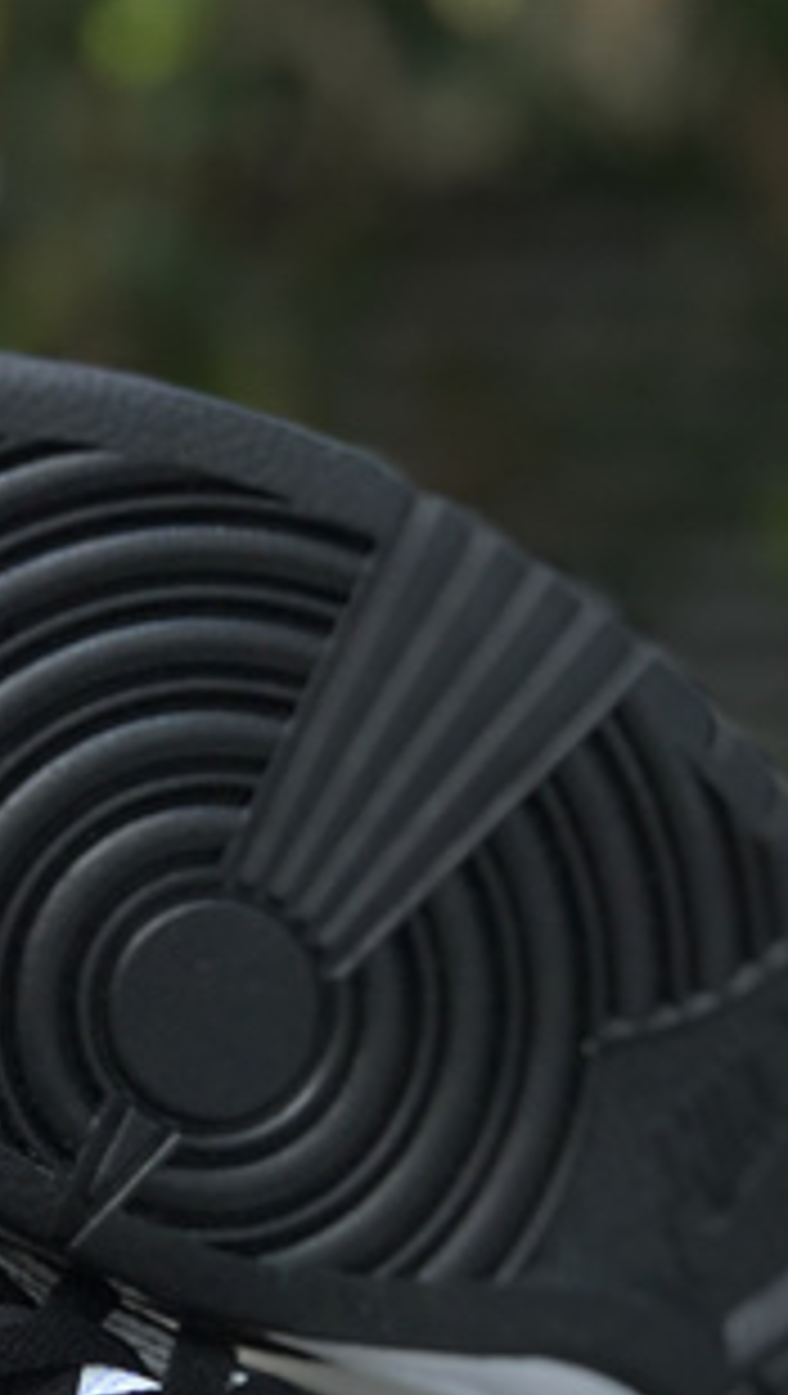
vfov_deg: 14.4
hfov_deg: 8.2
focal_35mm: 148
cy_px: 1235
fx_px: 5483
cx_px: 81
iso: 20
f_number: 2.8
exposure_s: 1/232
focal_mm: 6.6
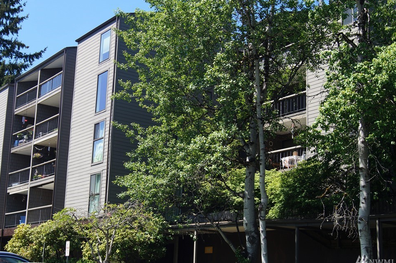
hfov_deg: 44.5
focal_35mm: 44
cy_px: 120
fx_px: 483
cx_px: 181
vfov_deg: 30.4
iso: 100
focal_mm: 26
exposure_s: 1/125
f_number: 8
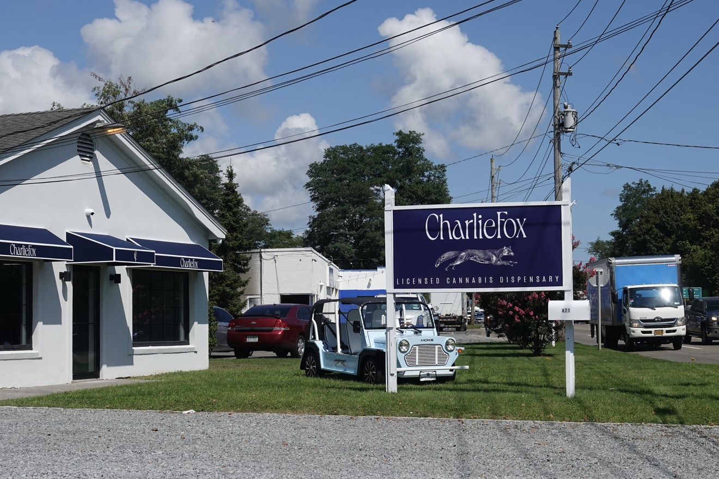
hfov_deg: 33.9
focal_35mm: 59
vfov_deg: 23.0
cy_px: 263
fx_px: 1178
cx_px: 339
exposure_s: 1/1000
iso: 100
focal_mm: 18.92
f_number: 5
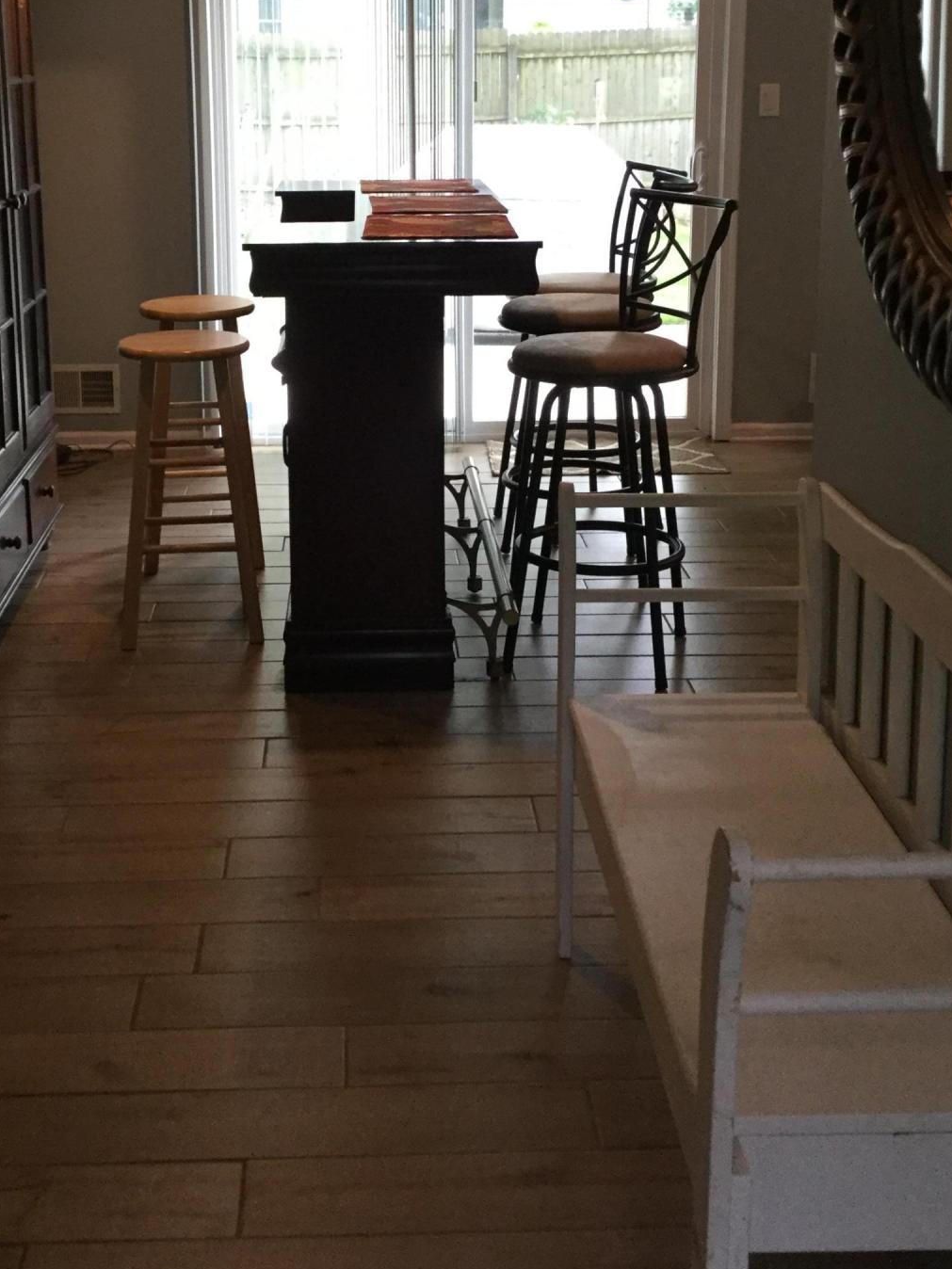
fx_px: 1687
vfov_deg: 40.5
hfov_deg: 31.4
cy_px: 379
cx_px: 383
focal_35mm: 46
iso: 100
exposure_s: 1/30
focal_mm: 3.3
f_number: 2.4
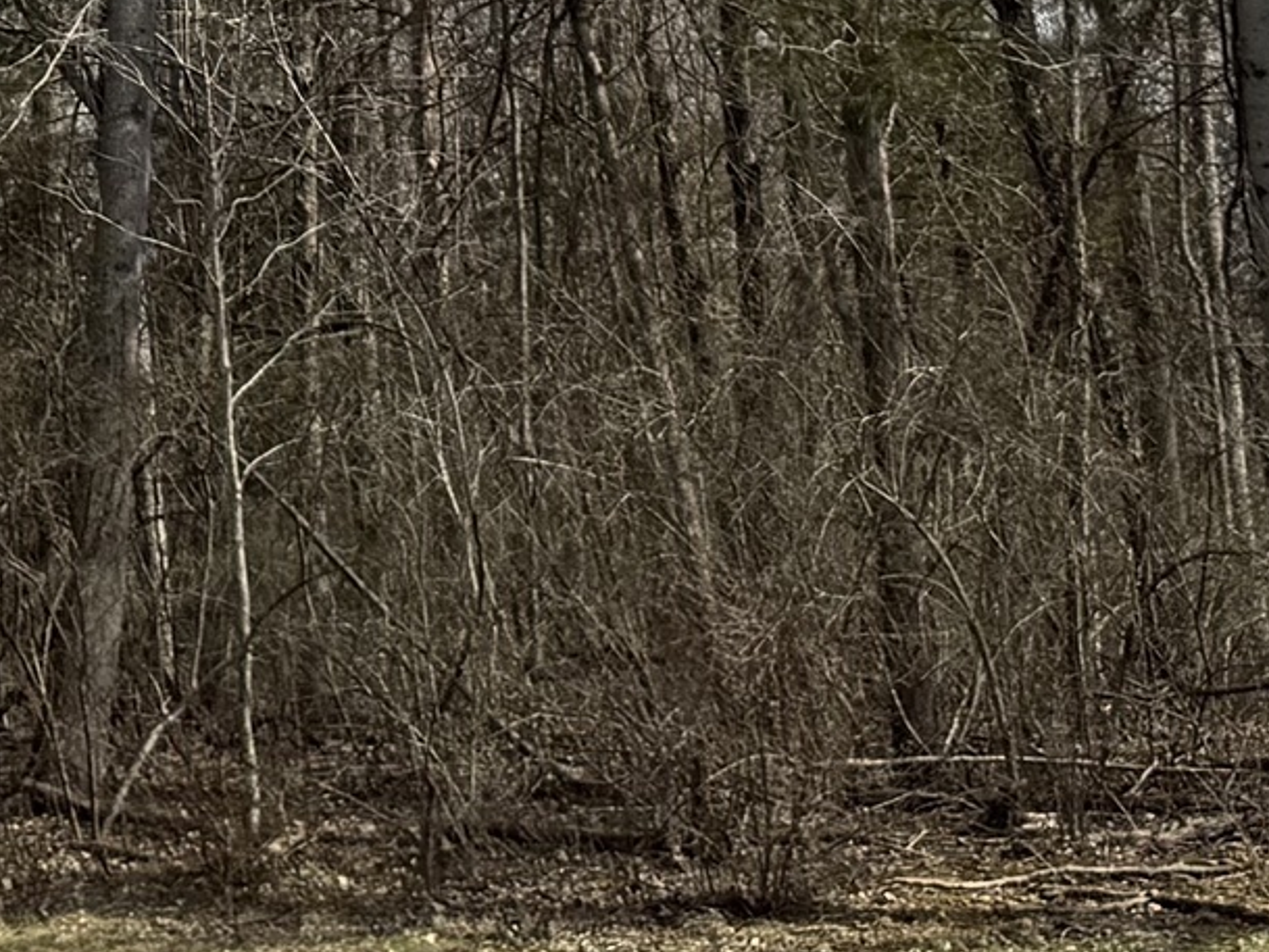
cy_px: -781
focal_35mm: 121
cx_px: -402
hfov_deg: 15.5
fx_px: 4437
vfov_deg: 11.4
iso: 80
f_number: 1.78
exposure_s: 1/4310
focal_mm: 6.76
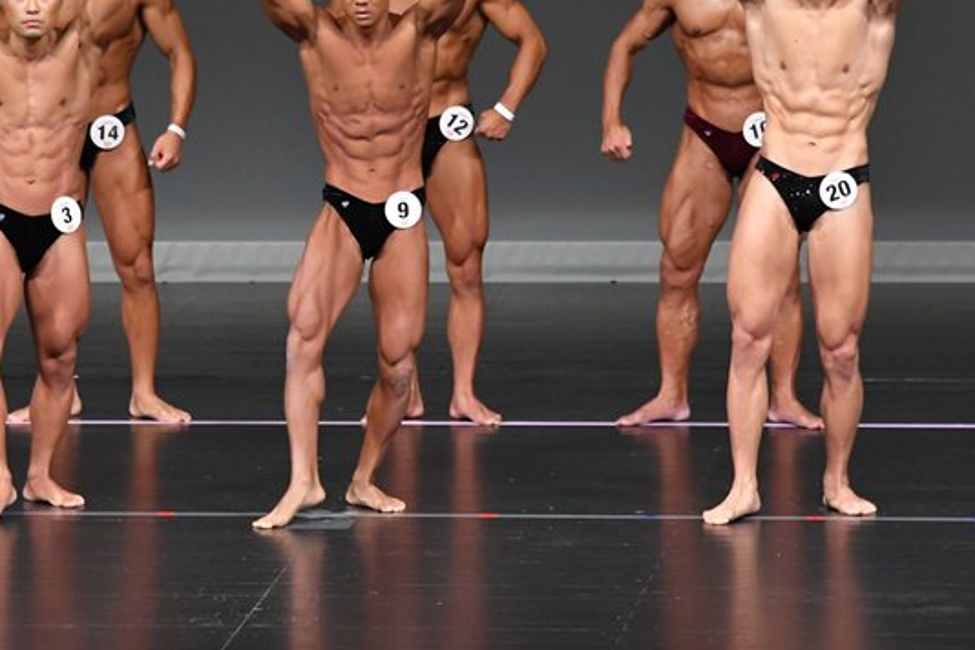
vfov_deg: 3.7
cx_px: 293
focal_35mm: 370
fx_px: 10020
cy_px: 250
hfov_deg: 5.6
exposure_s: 1/400
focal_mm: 170
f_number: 5.6
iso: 4000
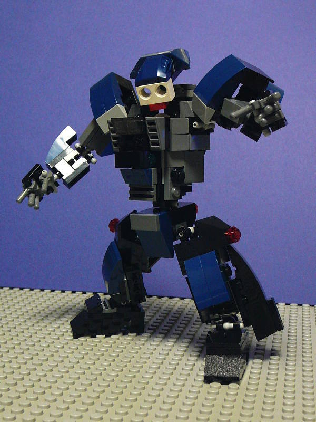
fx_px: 718
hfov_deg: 24.8
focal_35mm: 59
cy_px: 211
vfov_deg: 32.7
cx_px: 158
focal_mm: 7
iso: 200
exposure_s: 1/8
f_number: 3.3
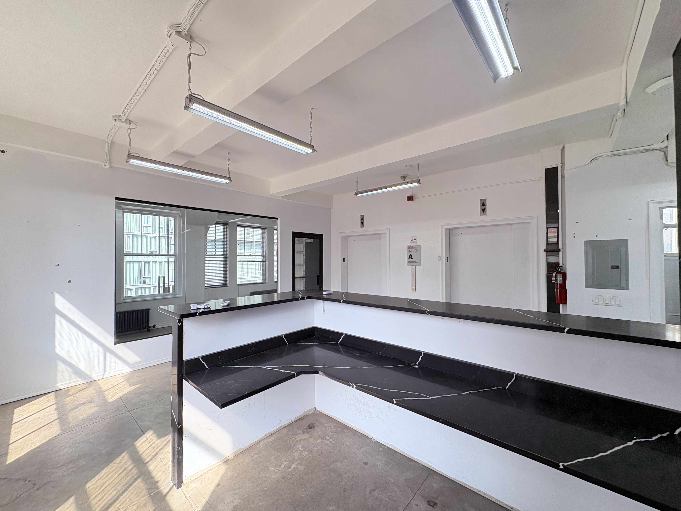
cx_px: 340
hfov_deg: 102.1
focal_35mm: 14
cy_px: 256
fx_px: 275
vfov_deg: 85.7
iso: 64
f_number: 2.2
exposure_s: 1/172
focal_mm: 2.22
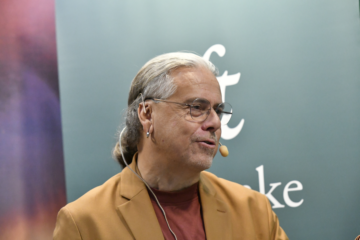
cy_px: 120
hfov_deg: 8.1
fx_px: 2550
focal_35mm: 255
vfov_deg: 5.4
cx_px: 180
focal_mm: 170
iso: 6400
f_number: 2.8
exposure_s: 1/2000
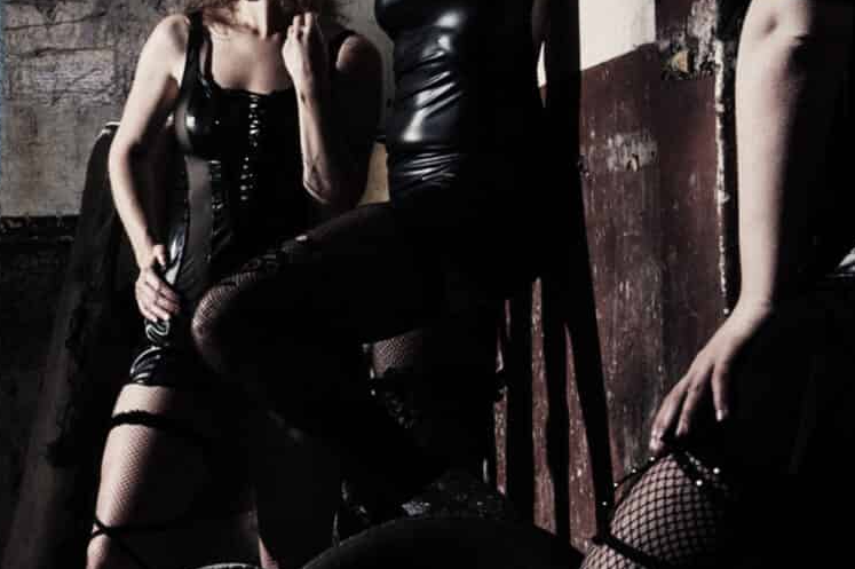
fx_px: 3418
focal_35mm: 144
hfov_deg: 14.0
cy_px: 322
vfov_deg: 9.5
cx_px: -54
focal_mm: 42
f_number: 16
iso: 200
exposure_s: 1/60
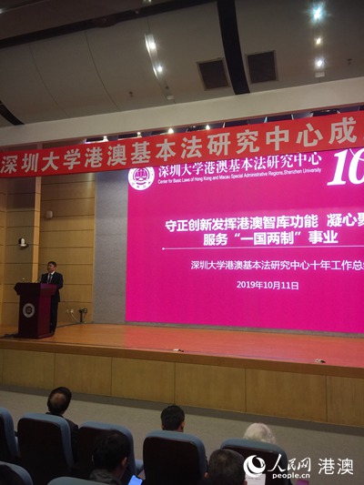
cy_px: 242
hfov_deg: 48.2
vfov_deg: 61.6
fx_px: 406
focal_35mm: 29
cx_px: 182
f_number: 2.2
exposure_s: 1/33
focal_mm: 4.15
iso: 64
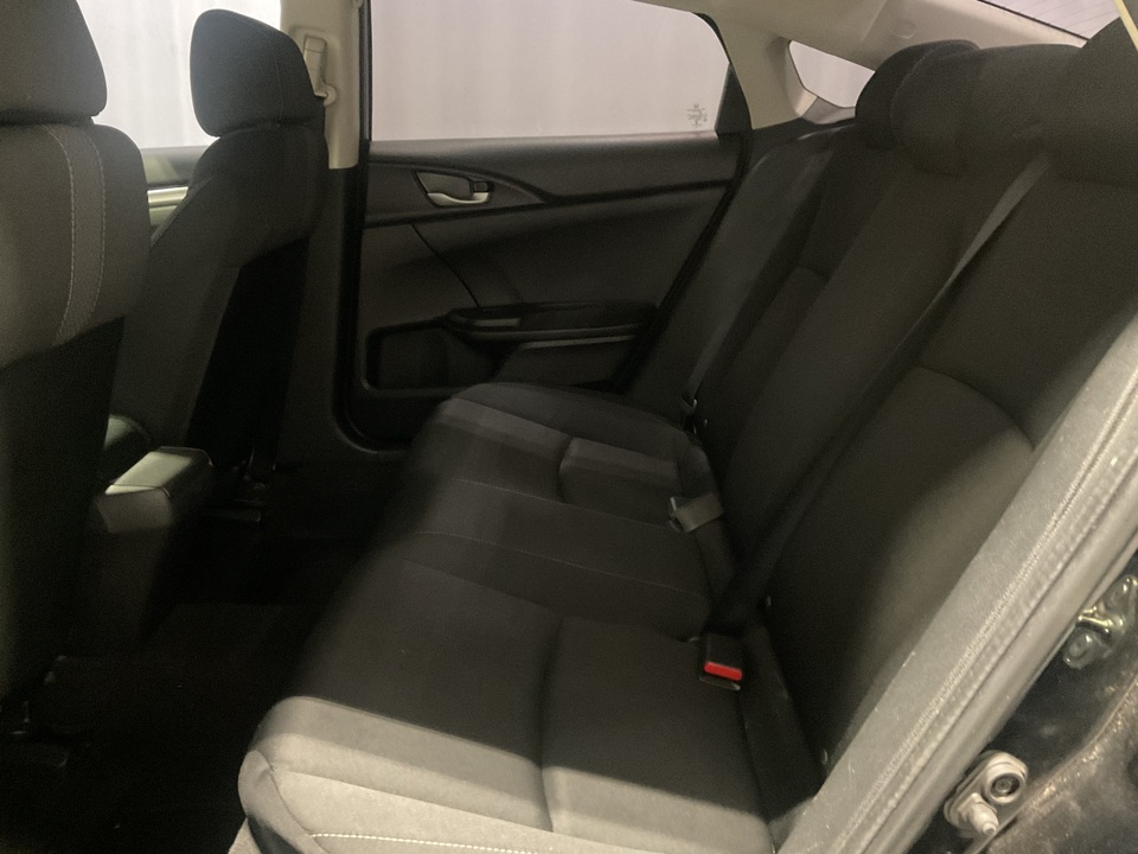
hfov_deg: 61.7
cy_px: 427
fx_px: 953
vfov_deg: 48.2
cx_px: 569
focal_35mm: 29
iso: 500
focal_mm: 3
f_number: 1.8
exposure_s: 1/15
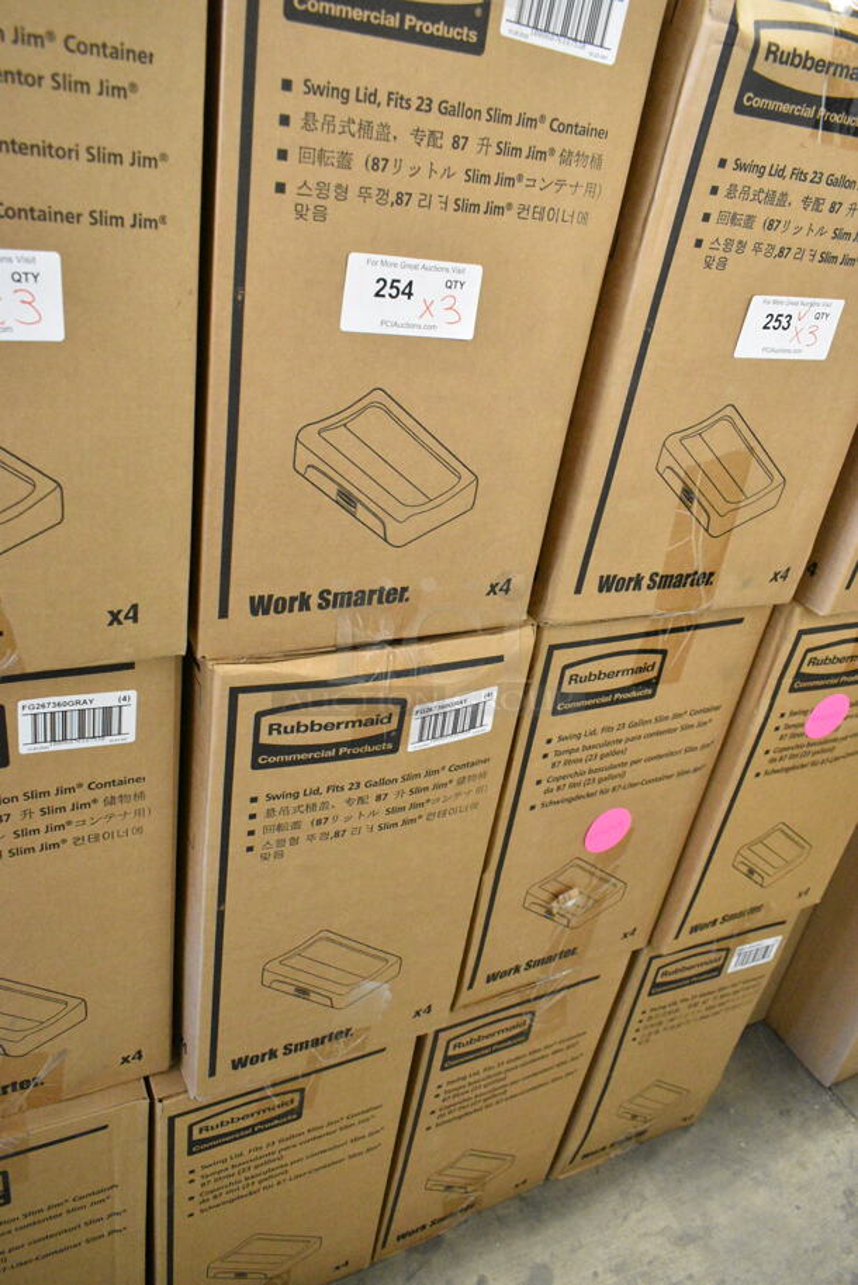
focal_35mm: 27
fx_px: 964
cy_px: 642
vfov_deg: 67.3
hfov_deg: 48.0
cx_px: 429
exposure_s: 1/125
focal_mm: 18
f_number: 5.6
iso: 6400
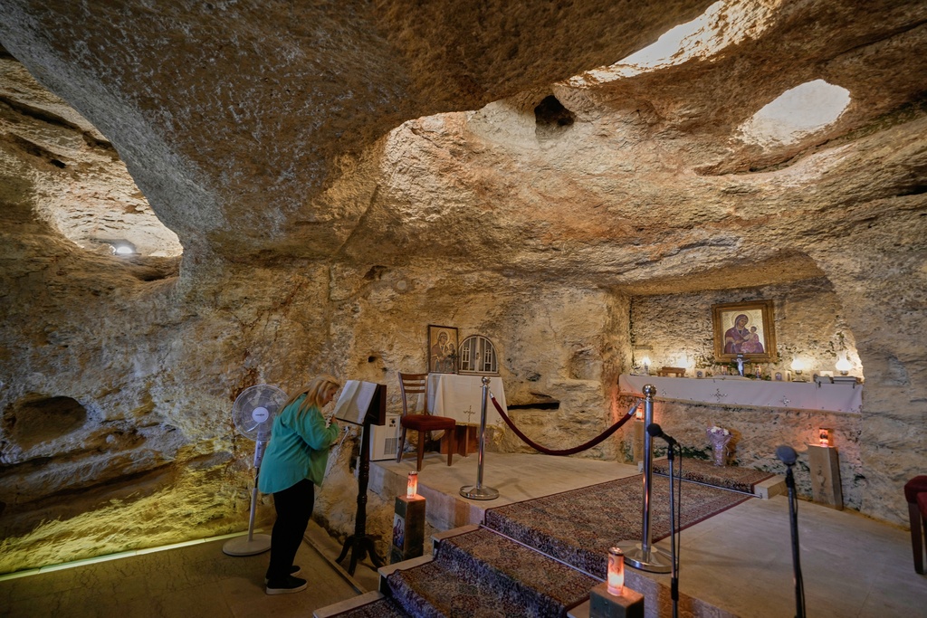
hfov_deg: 96.7
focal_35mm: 16
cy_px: 309
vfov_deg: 73.8
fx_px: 412
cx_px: 464
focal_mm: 16
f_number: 2.8
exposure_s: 1/30
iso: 250
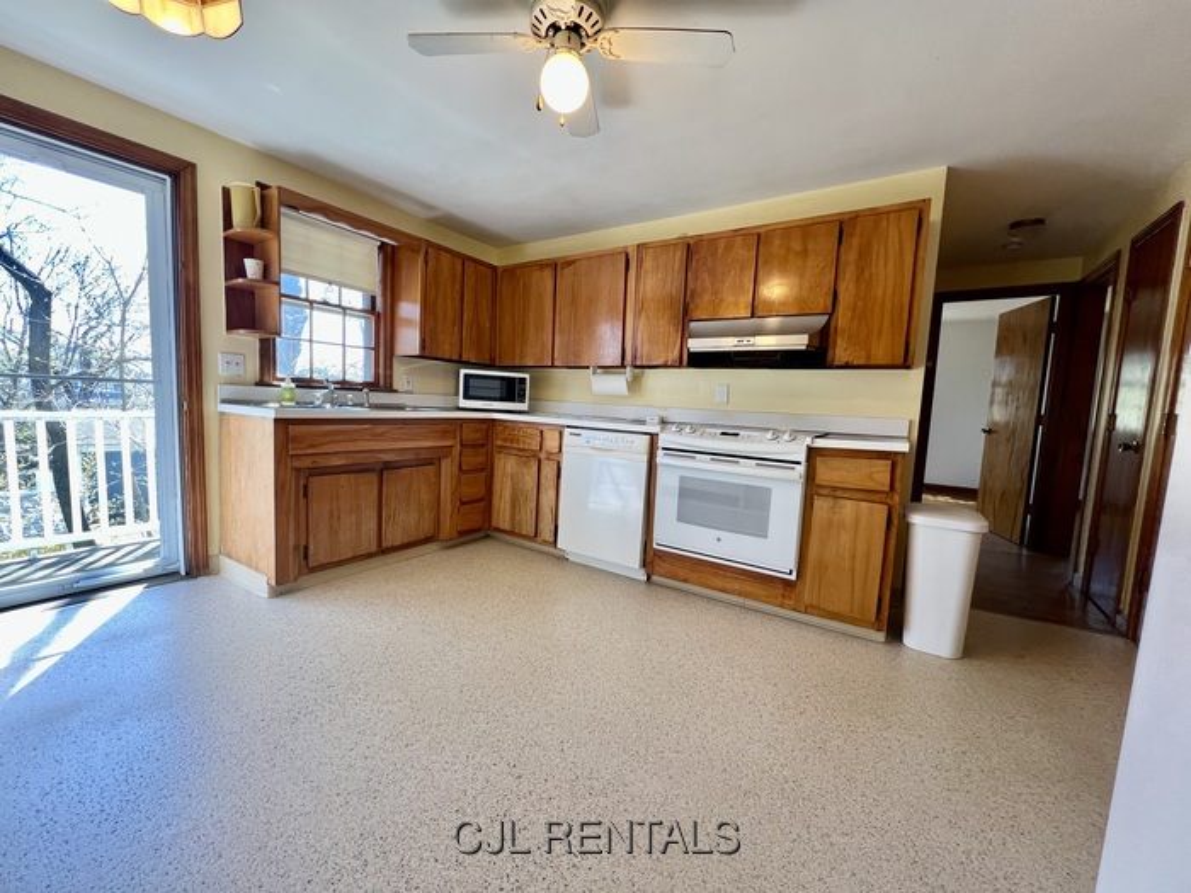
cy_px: 446
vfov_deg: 89.9
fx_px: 447
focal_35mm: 13
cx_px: 596
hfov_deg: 106.2
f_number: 1.8
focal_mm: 1.57
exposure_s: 1/120
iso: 100
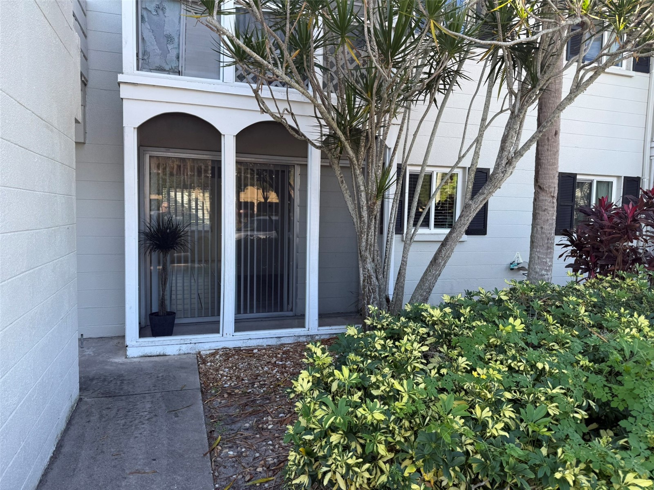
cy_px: 245
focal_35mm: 24
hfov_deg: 71.6
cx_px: 327
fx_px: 453
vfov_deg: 56.8
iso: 80
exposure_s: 1/438
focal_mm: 6.76
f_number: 1.78
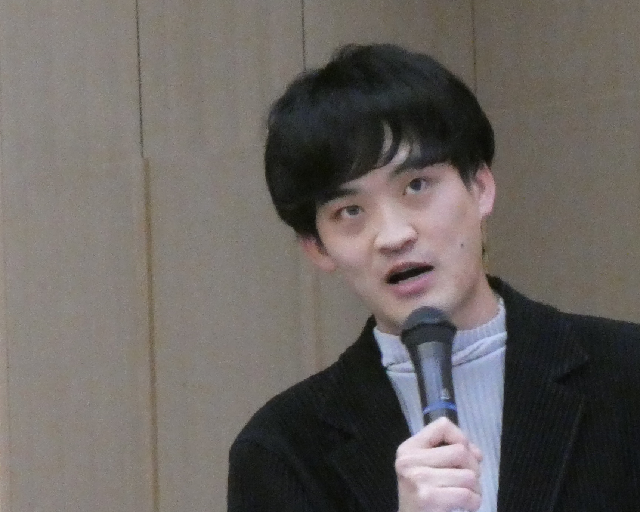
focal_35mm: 783
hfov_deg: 2.5
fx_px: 14830
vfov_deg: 2.0
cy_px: 525
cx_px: 505
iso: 1600
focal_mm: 47.5
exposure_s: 1/13
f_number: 5.6
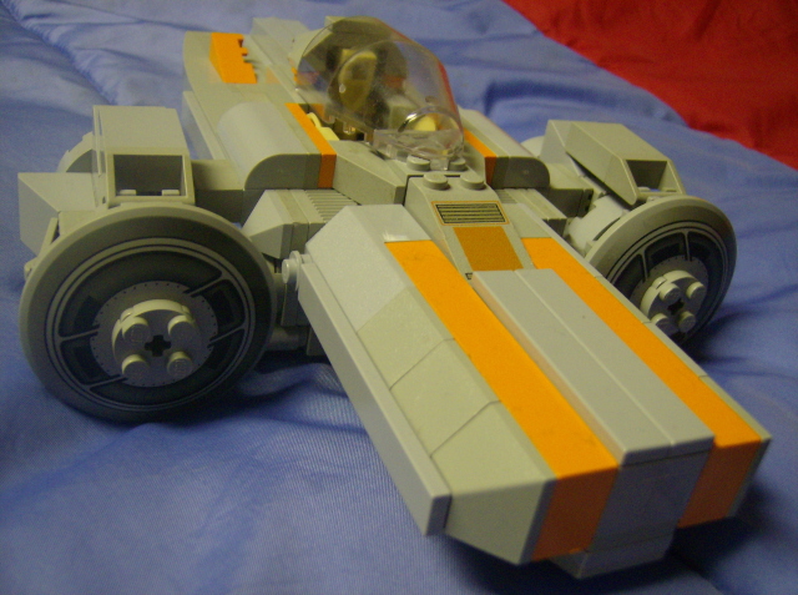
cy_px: 298
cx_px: 399
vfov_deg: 39.5
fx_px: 828
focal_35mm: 36
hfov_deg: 51.5
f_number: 2.8
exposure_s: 1/18
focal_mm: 6
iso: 200
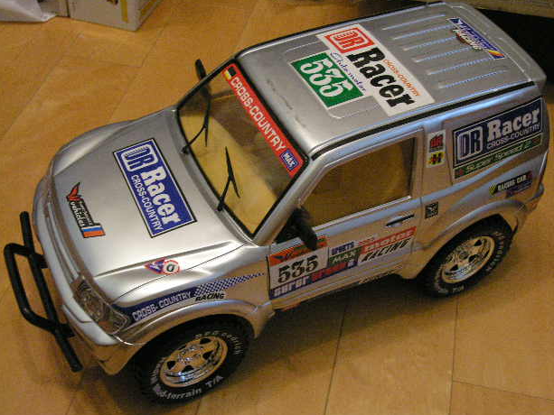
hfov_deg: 40.4
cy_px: 211
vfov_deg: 30.9
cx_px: 286
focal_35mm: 47
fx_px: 752
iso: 400
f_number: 3.4
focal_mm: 11.5
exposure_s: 1/17.3
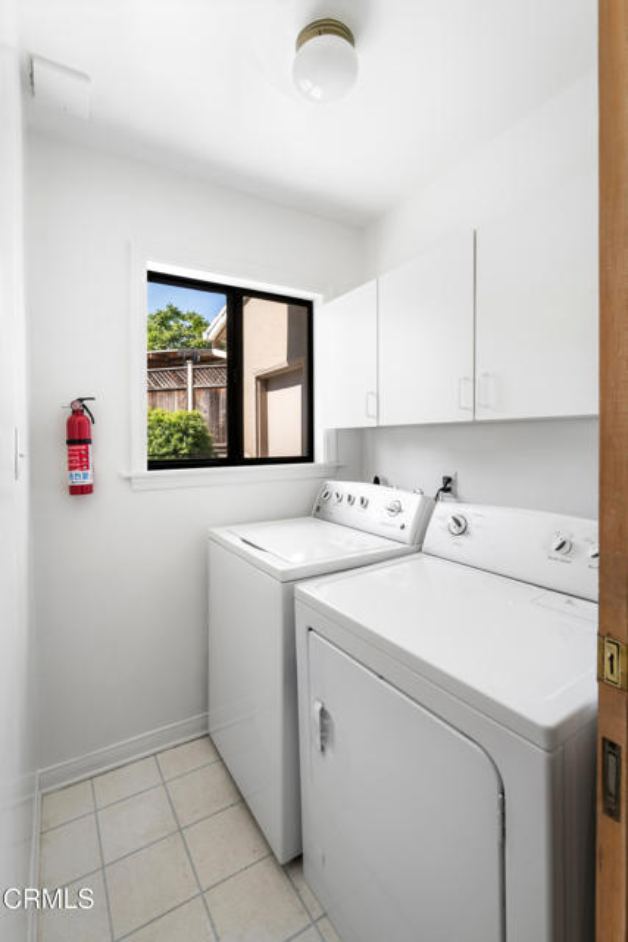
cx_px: 314
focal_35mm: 16
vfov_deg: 96.7
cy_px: 471
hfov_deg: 73.8
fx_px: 418
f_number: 10
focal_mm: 16
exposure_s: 1/50
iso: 64
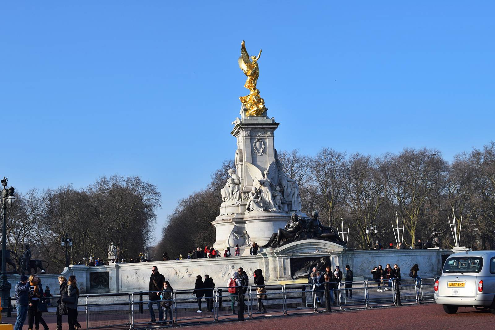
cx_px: 248
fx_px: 639
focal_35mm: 46
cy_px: 165
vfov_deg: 28.9
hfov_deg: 42.3
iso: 200
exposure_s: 1/320
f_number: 9
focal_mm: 31
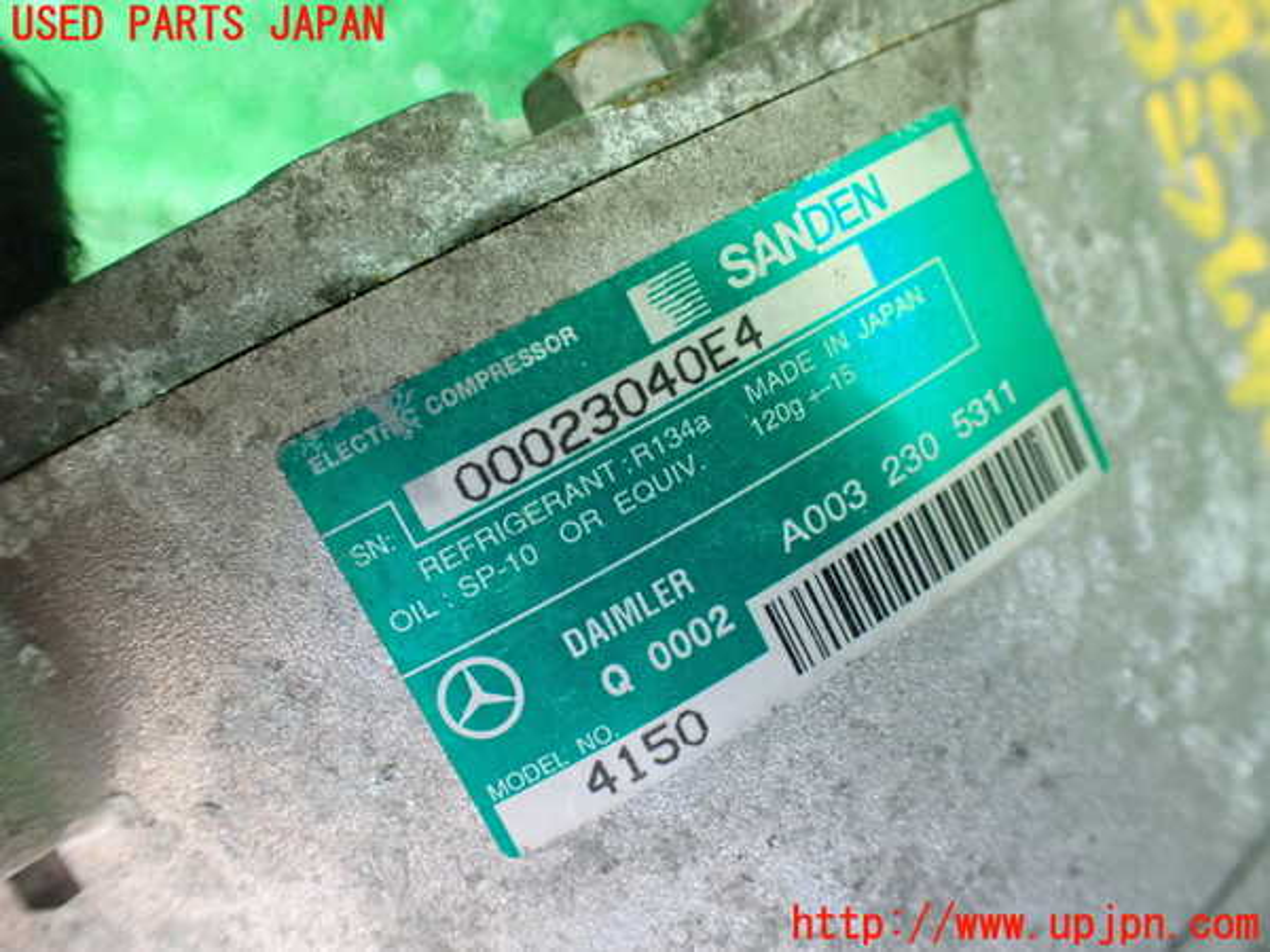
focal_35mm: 30
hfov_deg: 60.0
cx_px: 635
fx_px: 1101
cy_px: 476
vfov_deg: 46.8
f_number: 2.3
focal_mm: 5.4
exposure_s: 1/80
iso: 800
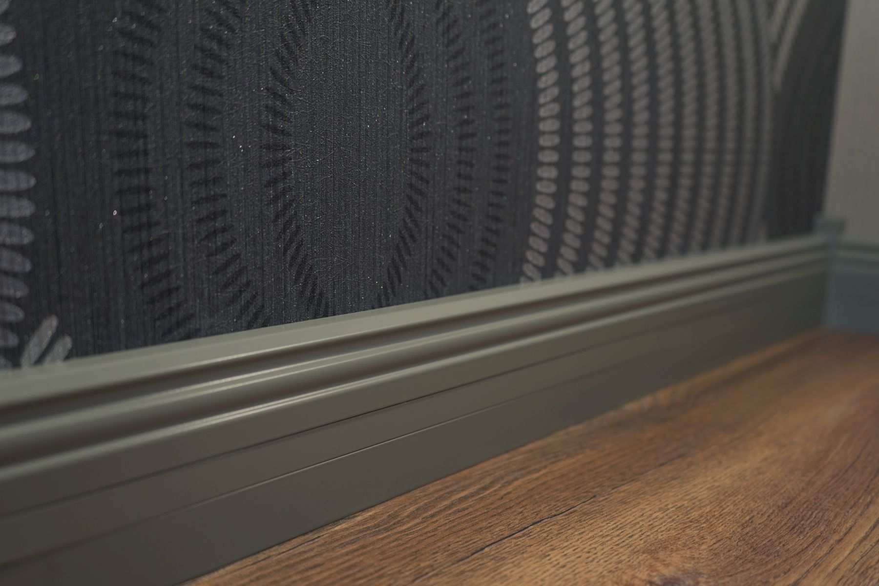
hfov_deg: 60.3
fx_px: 757
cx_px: 440
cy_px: 293
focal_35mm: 31
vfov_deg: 42.3
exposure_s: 1/15
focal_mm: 31
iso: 200
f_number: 4
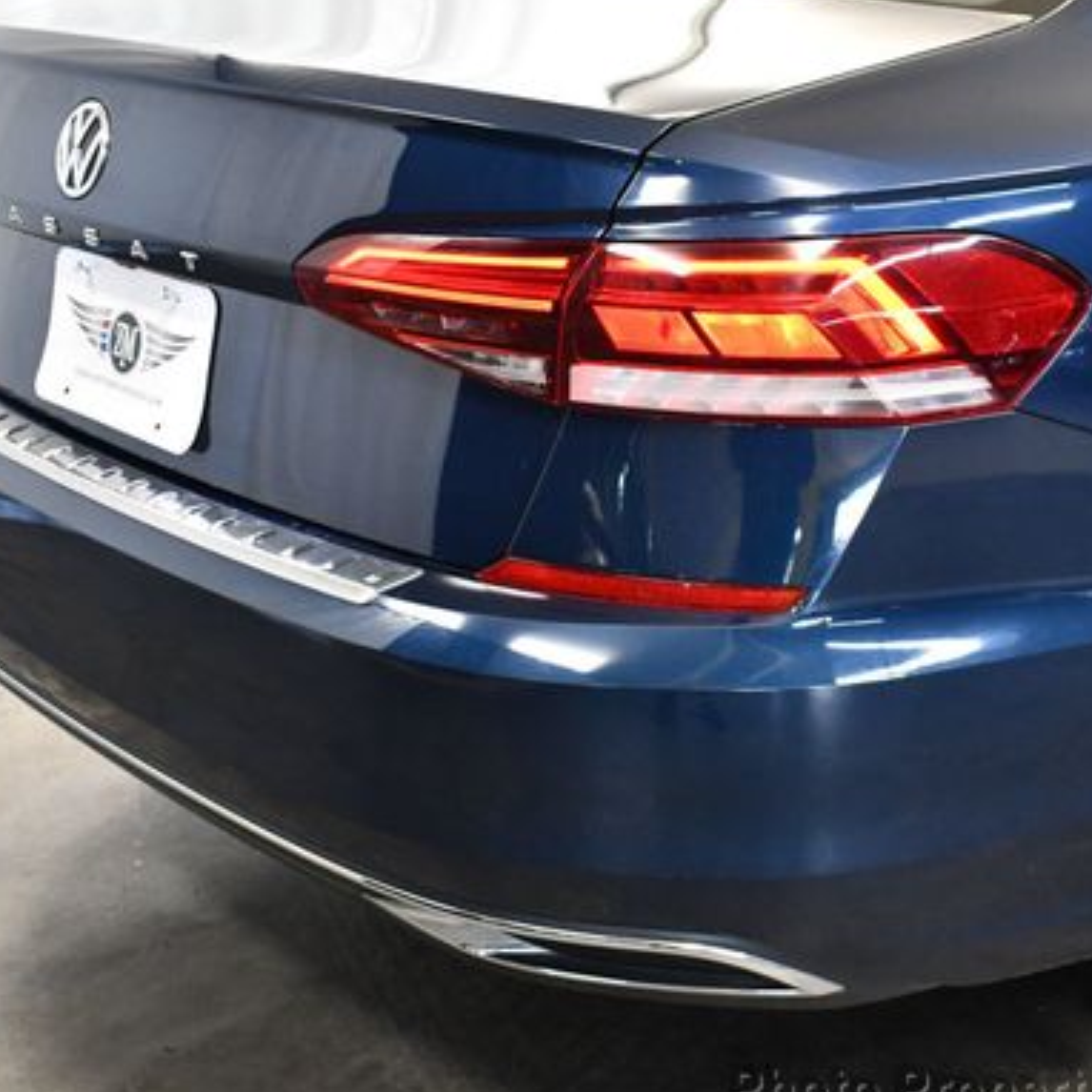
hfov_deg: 29.9
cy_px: 532
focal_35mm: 57
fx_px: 2034
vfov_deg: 30.0
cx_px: 695
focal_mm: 20
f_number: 3.5
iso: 1800
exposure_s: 1/125
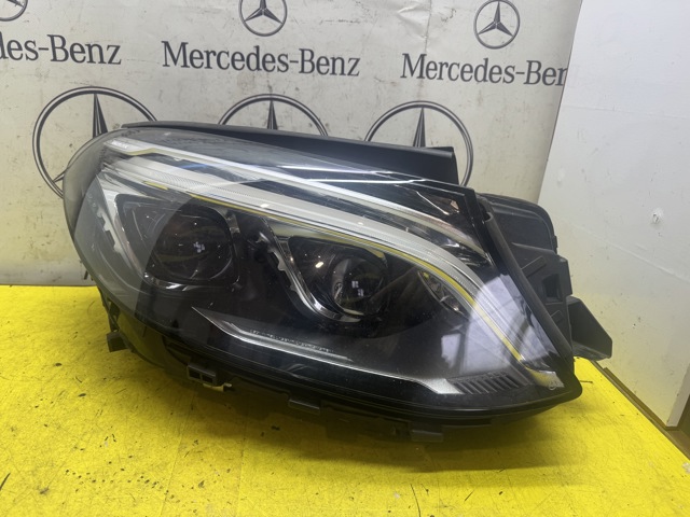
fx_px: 478
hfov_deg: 71.6
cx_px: 345
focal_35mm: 24
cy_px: 258
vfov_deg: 56.8
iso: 80
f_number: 1.78
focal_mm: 6.76
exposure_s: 1/100
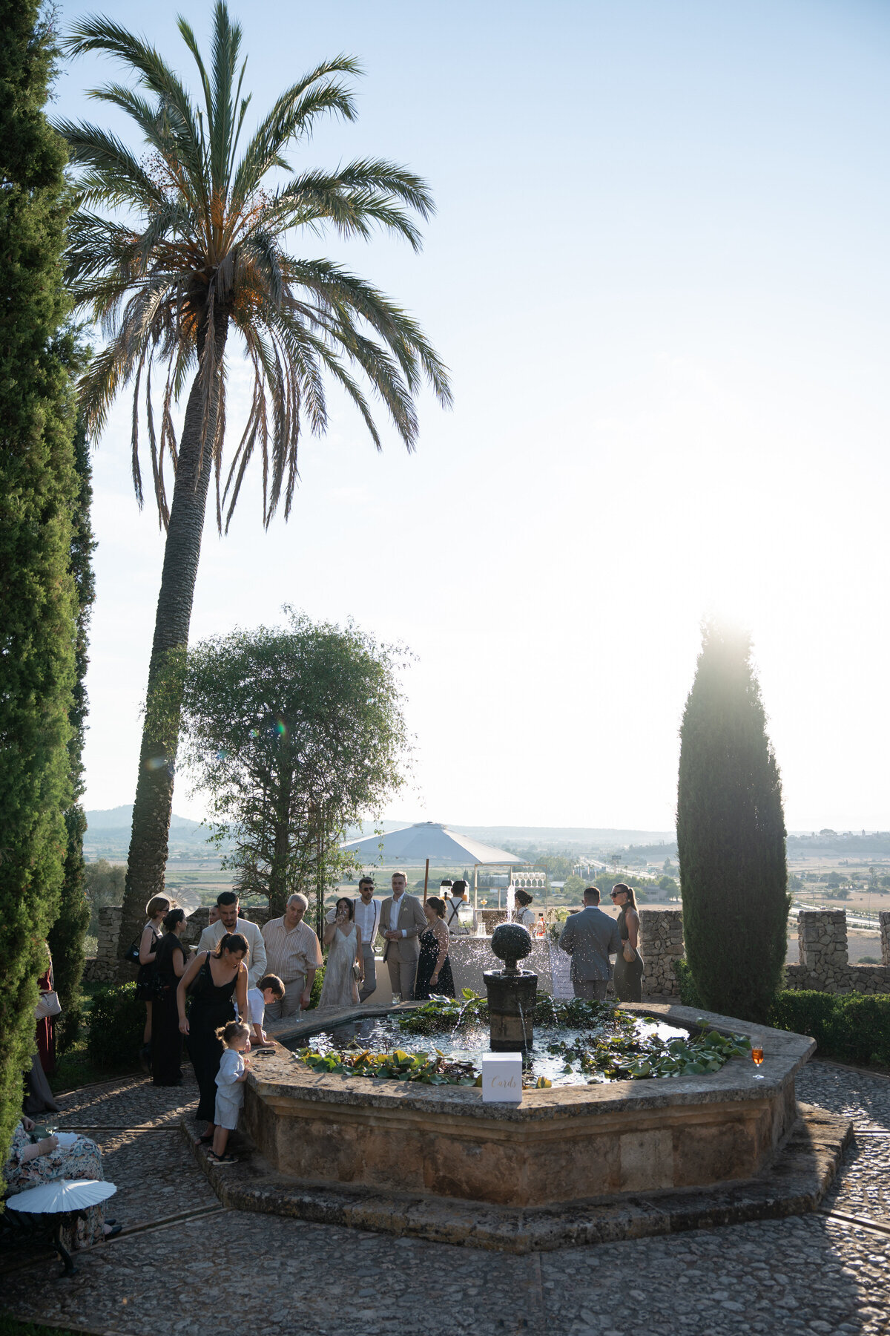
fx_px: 1149
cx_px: 445
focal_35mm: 31
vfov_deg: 60.3
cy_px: 668
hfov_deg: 42.3
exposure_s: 1/1000
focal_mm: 31
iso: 100
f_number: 2.8
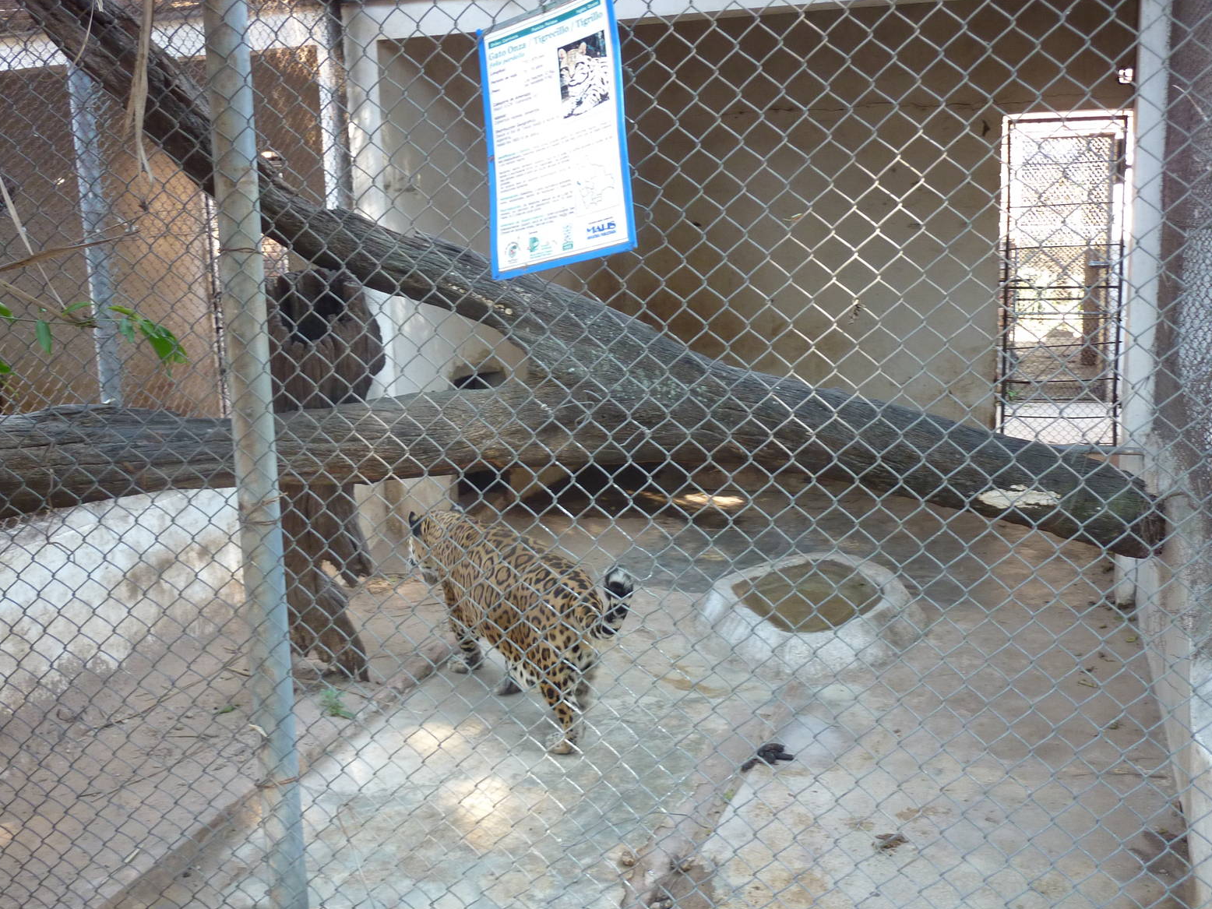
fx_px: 1260
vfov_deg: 39.7
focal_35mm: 36
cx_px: 611
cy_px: 450
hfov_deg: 51.4
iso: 160
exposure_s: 1/30
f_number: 3.5
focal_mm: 5.7
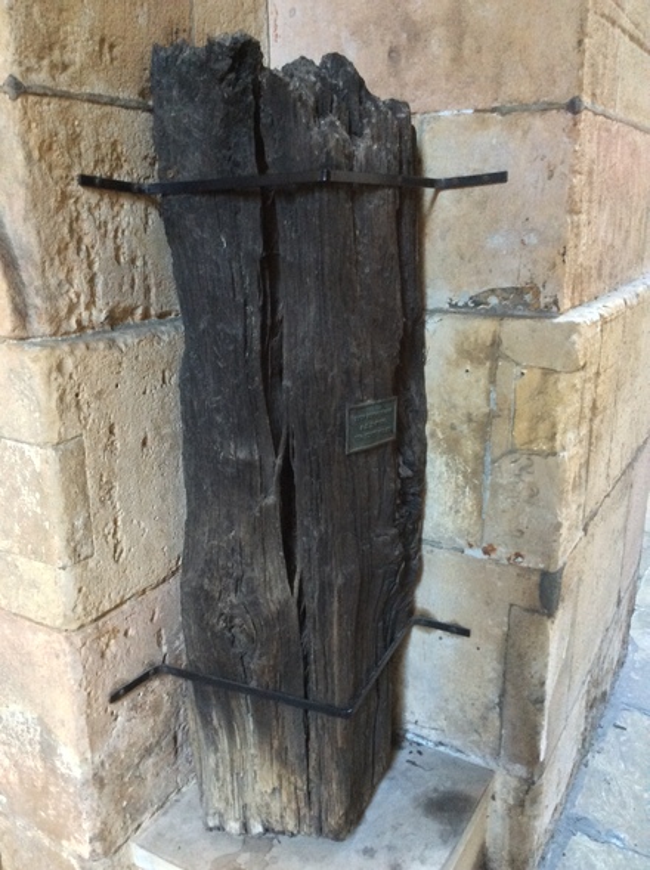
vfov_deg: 55.4
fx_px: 828
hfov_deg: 42.8
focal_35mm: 33
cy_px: 435
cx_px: 325
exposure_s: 1/24
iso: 250
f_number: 2.4
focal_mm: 3.3
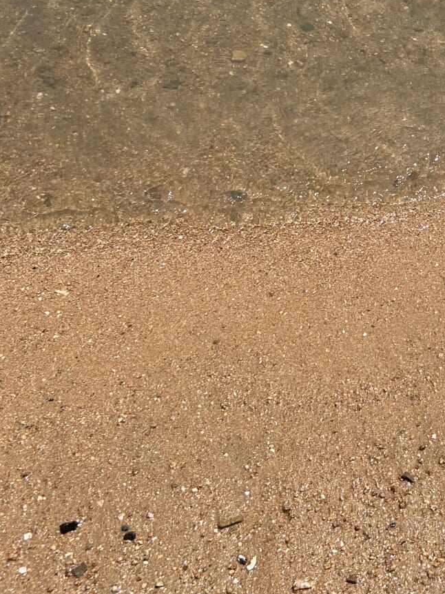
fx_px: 994
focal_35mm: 58
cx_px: 429
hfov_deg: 24.3
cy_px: 58
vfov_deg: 31.6
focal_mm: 5.7
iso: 50
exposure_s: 1/5587
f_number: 1.5
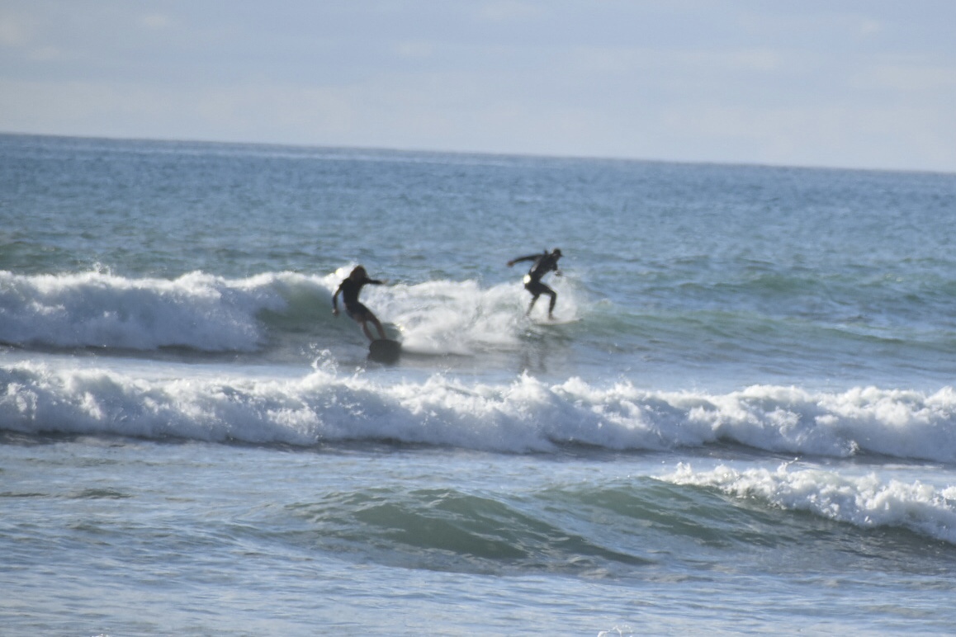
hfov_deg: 4.6
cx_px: 478
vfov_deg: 3.1
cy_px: 318
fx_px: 11949
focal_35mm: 450
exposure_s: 1/2000
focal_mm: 300
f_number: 8
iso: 400
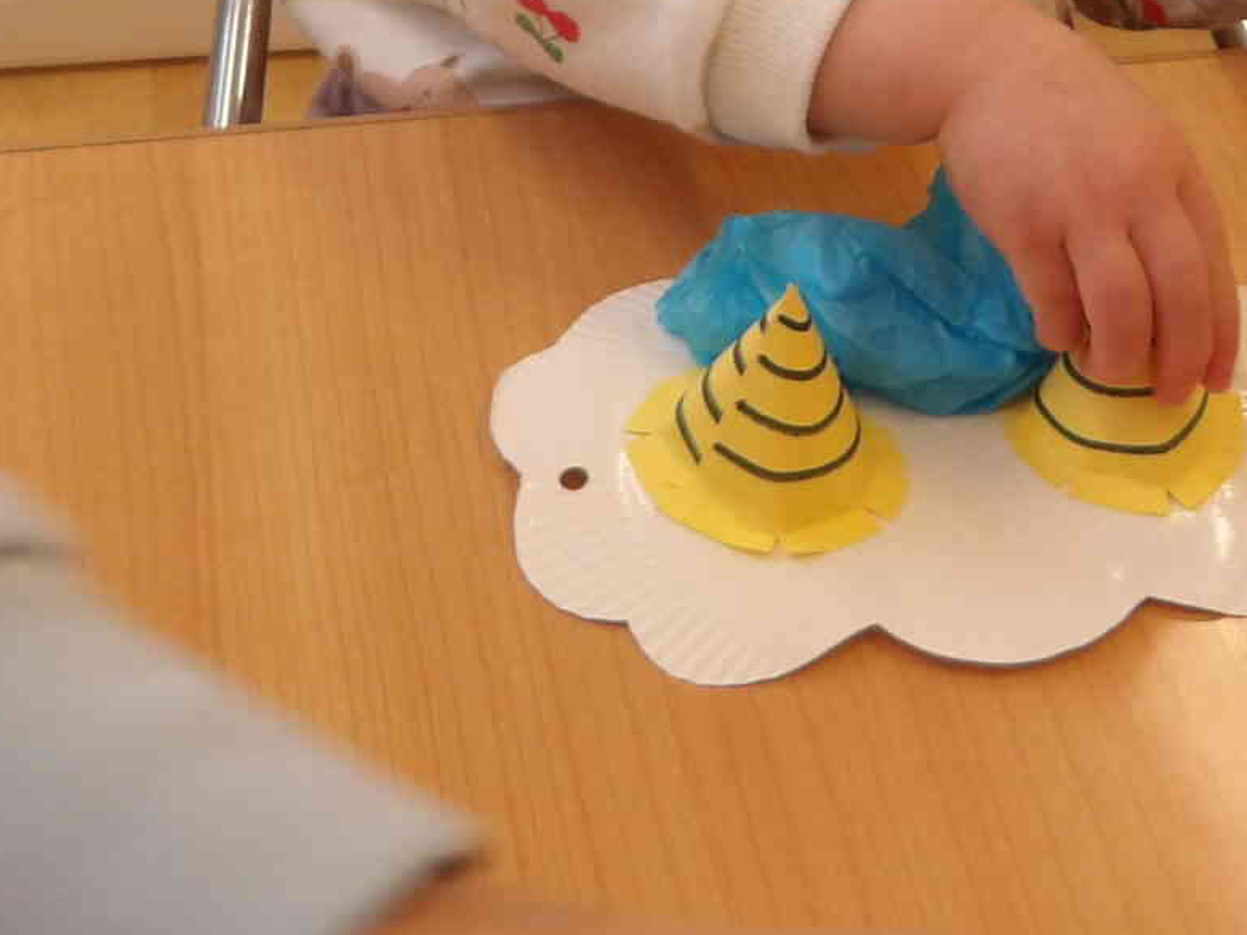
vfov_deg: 19.2
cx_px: 850
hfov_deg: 27.2
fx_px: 2557
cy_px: -264
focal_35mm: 71
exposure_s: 1/84
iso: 100
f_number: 3
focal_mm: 4.9
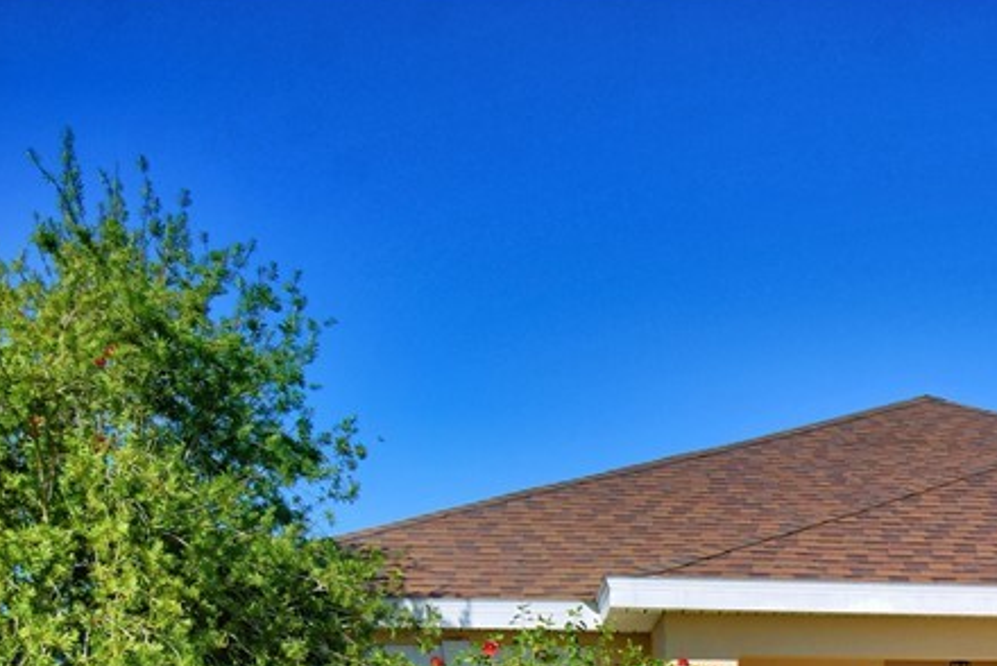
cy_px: 791
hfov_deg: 24.8
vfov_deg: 17.6
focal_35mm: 74
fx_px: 2051
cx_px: 1176
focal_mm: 20
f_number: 5.6
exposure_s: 1/1600
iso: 100
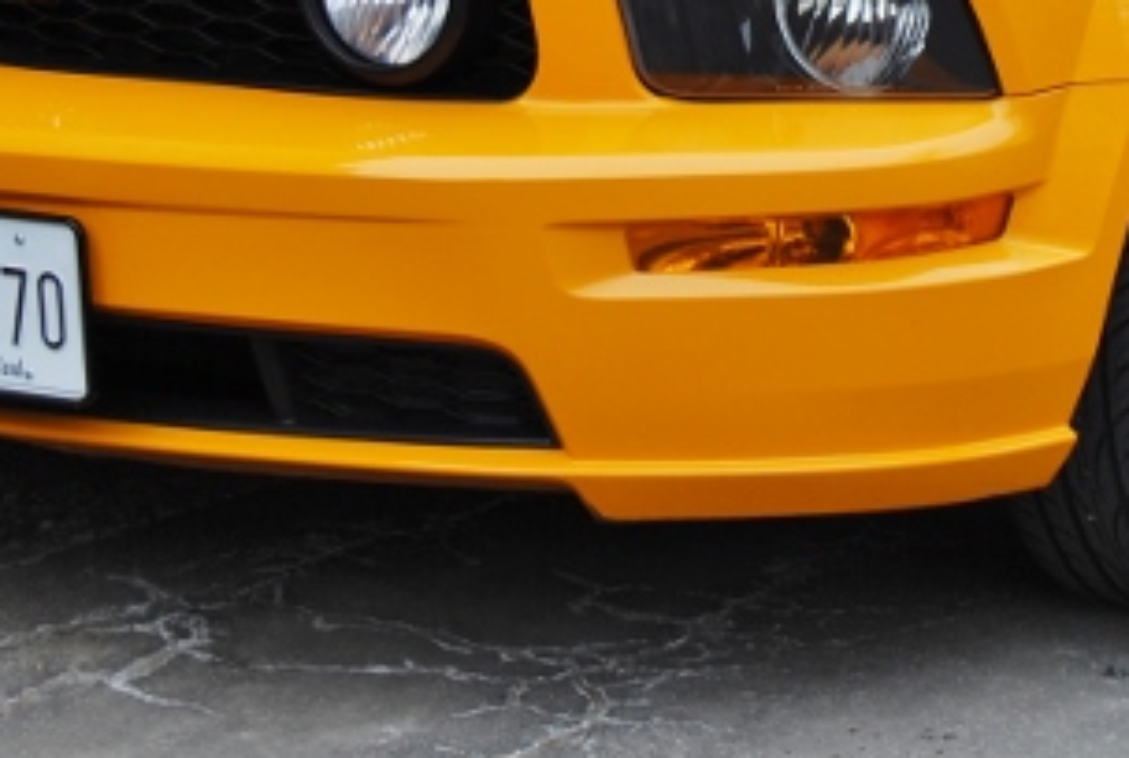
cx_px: 940
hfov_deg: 12.9
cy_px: -230
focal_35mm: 158
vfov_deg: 8.6
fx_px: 4965
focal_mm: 40
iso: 100
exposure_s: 1/160
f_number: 6.3
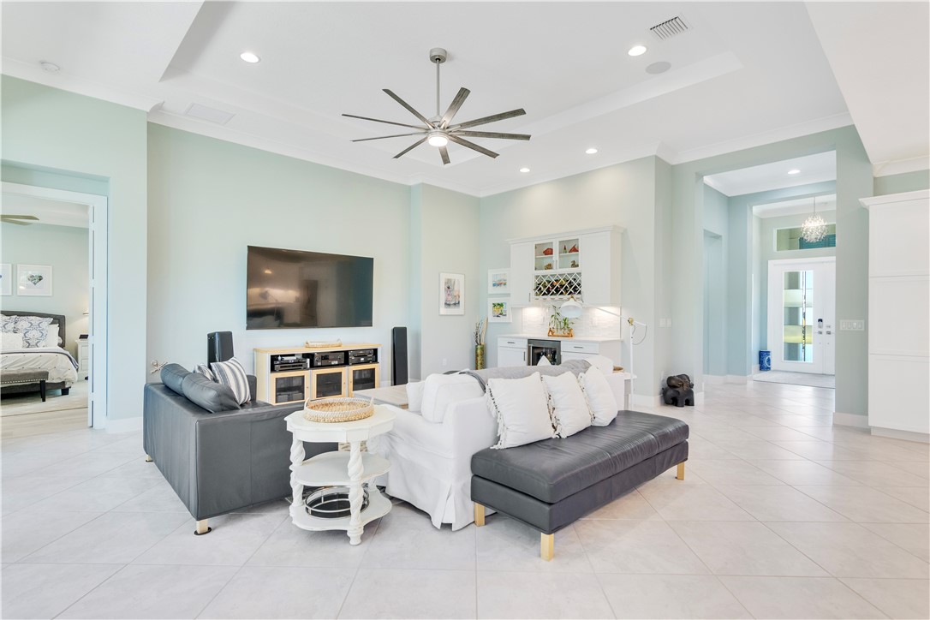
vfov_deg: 72.1
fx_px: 426
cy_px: 310
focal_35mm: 16
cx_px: 465
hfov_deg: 95.0
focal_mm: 11
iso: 320
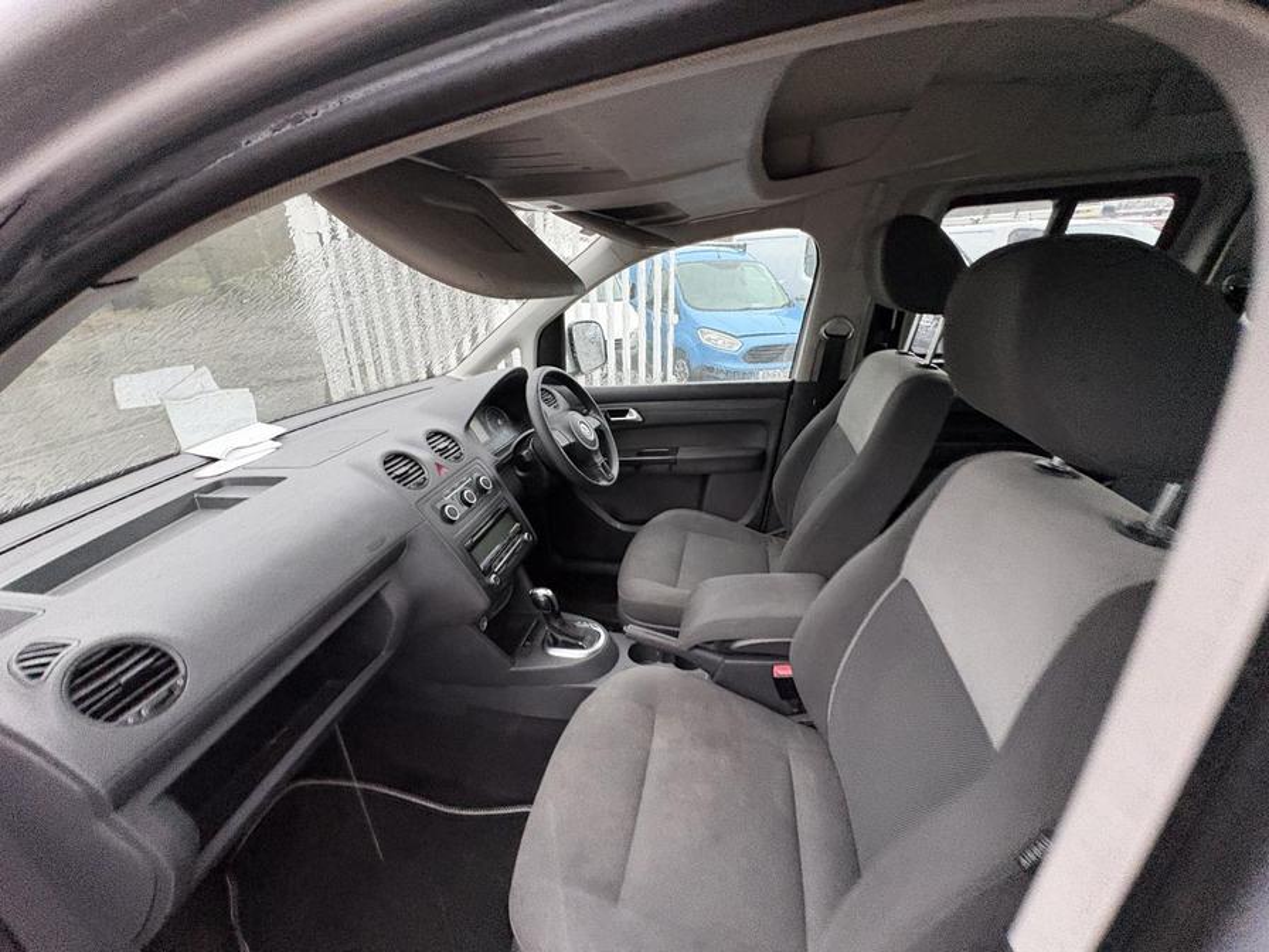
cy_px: 476
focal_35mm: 14
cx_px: 634
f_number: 2.2
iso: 500
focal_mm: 2.22
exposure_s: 1/60
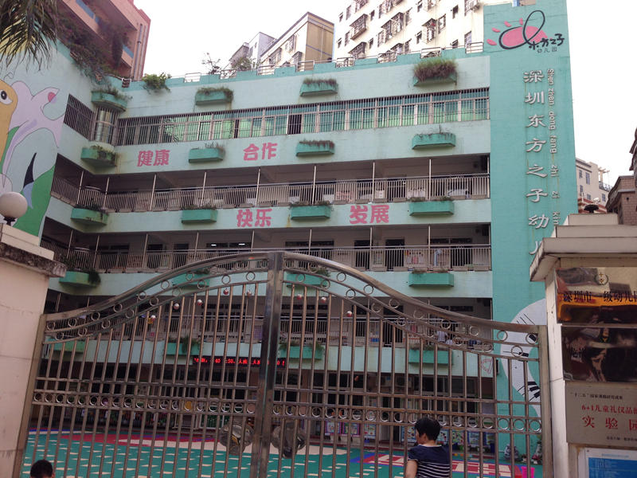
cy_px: 239
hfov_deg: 55.4
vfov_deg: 42.9
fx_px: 607
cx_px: 318
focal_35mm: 33
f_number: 2.4
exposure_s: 1/404
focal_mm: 4.12
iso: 50
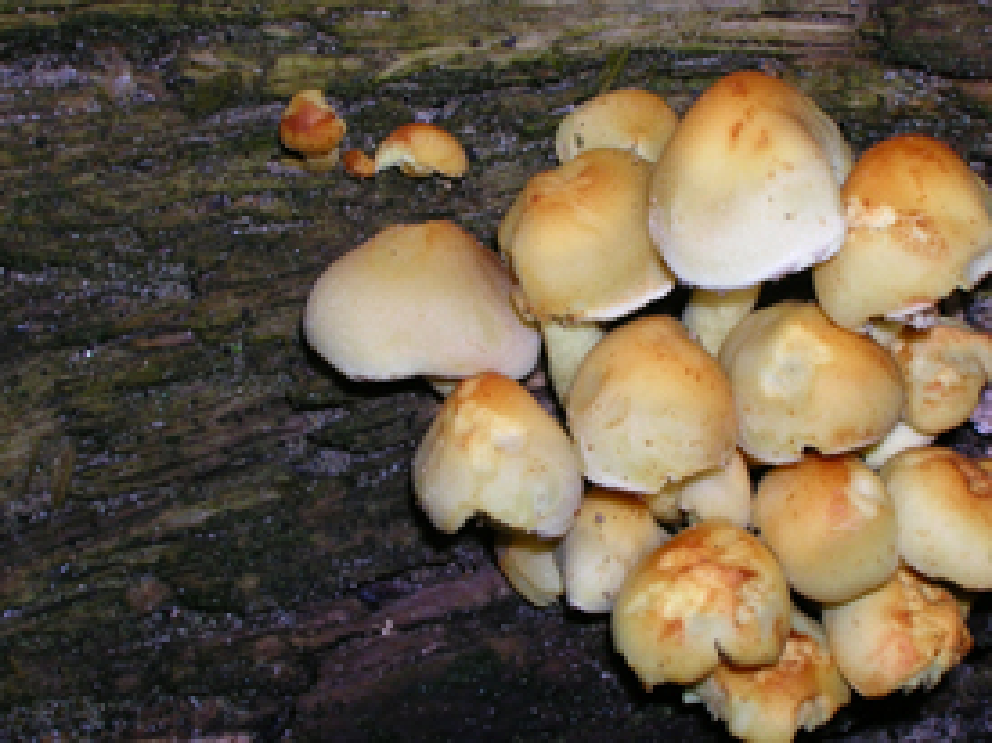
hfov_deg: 19.0
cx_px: 649
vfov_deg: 14.4
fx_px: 2950
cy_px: 388
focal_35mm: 103
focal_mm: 10.4
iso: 50
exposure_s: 1/60.1
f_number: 6.1
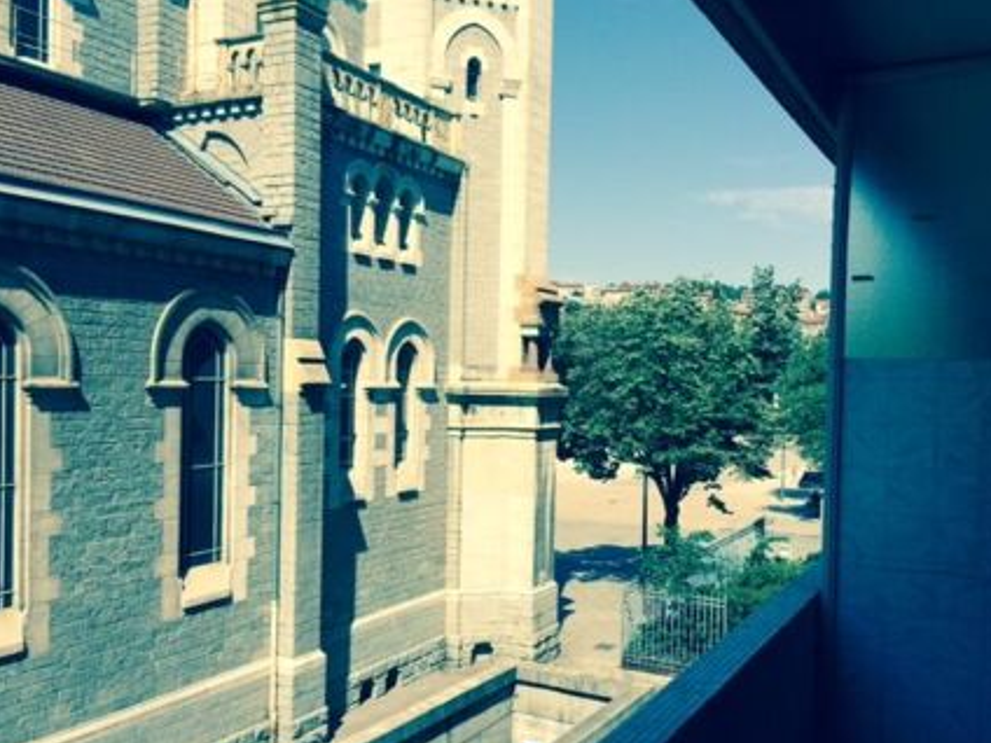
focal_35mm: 34
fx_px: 973
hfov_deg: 53.8
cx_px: 556
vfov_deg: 41.8
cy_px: 402
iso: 32
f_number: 2.2
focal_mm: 4.12
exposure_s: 1/2283
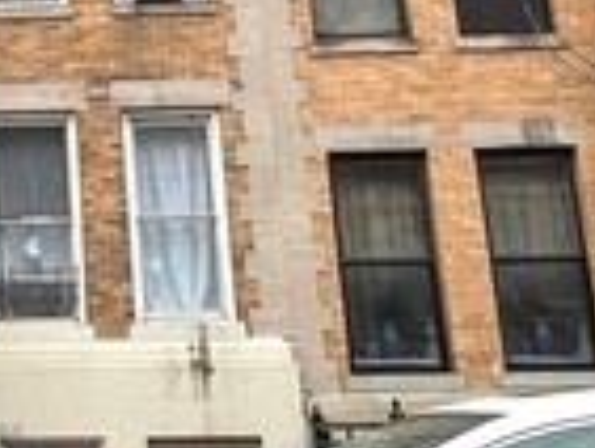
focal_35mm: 59
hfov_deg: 29.5
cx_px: -55
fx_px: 1015
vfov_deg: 24.4
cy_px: 80
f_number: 1.8
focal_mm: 1.57
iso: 32
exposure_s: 1/99
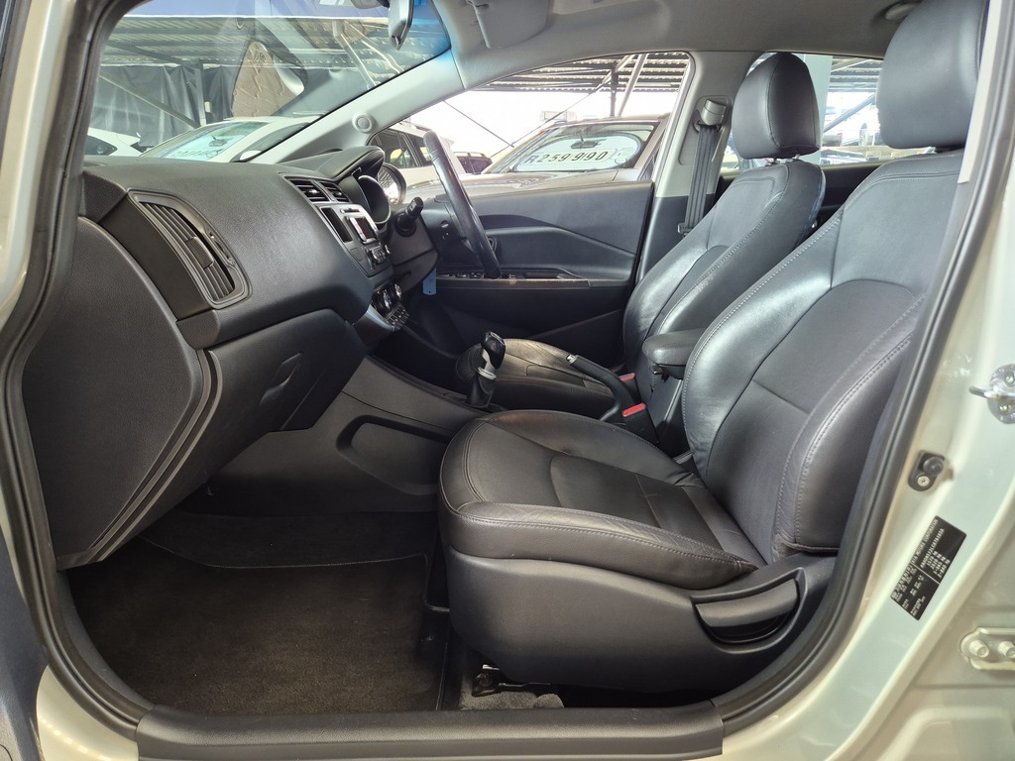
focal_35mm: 23
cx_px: 508
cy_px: 380
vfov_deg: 58.9
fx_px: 674
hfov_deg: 73.9
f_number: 1.8
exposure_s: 1/100
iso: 200
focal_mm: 5.4
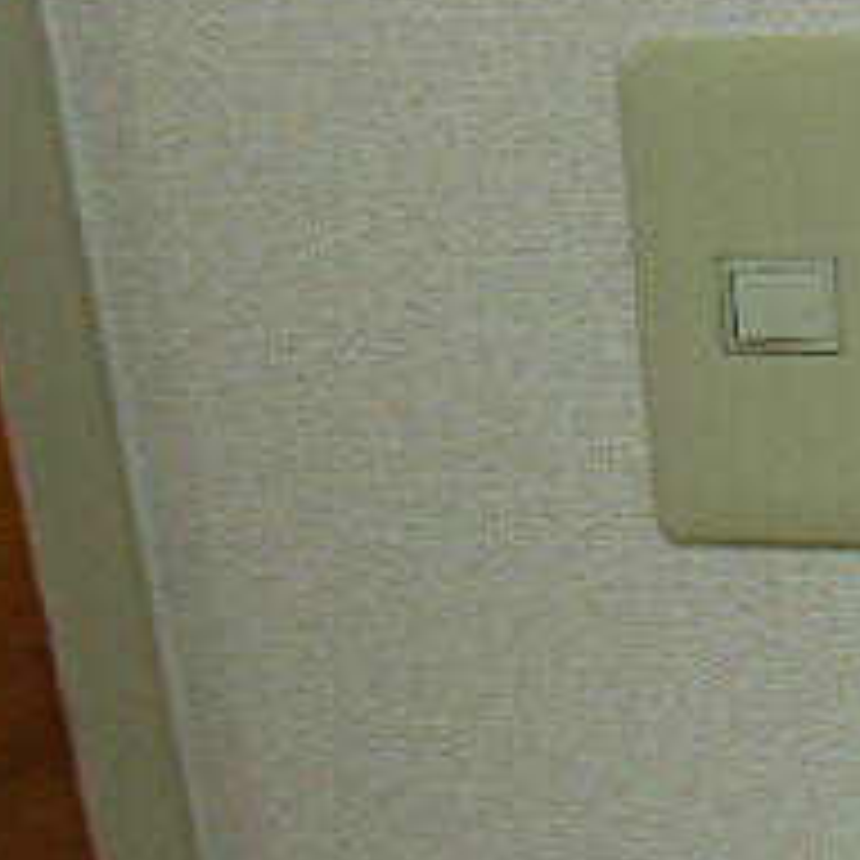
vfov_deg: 23.3
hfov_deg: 21.5
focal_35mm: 74
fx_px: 2080
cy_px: 545
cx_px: 1054
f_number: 3.5
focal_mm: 4.5
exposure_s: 1/50
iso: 400
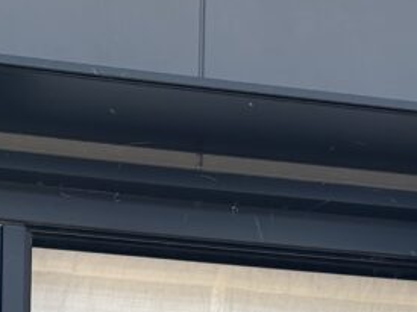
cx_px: -355
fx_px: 1457
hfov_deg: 14.2
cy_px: 662
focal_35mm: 121
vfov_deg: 10.9
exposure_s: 1/1112
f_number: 1.5
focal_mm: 5.7
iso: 50
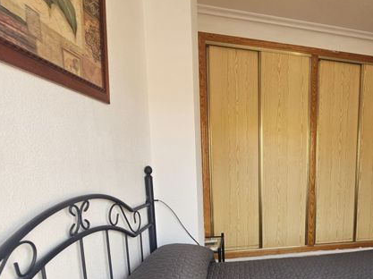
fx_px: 237
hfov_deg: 67.9
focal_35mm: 22
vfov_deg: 59.0
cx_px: 307
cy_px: 195
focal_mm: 2.2
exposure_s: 1/101
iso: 50
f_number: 2.2
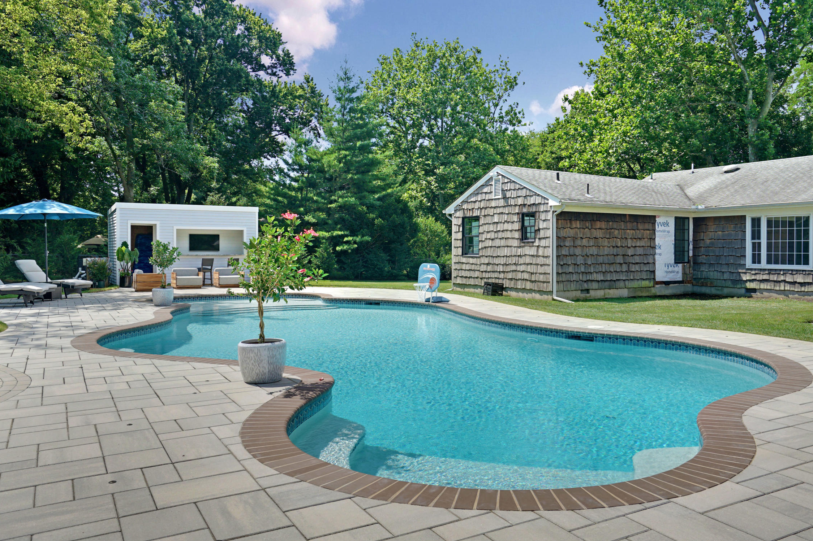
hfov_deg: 65.4
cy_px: 251
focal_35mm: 28
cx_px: 442
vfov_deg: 46.3
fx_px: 632
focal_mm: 21
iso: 200
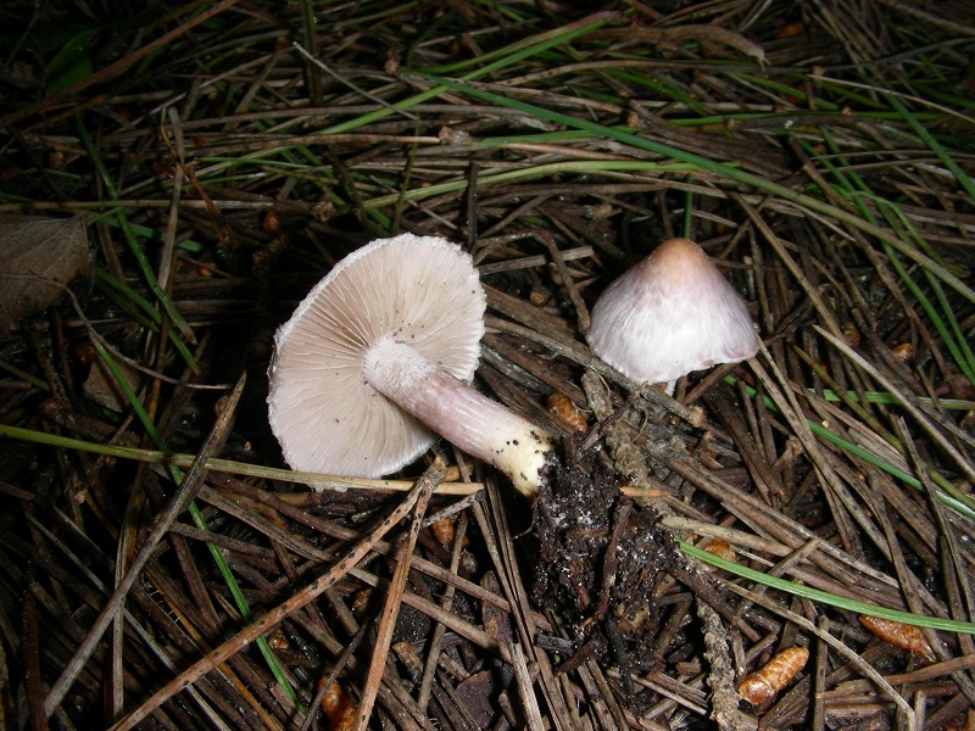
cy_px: 366
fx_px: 1070
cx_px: 488
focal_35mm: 38
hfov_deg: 49.0
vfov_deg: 37.7
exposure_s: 1/60.1
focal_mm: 6.3
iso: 50
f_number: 6.8
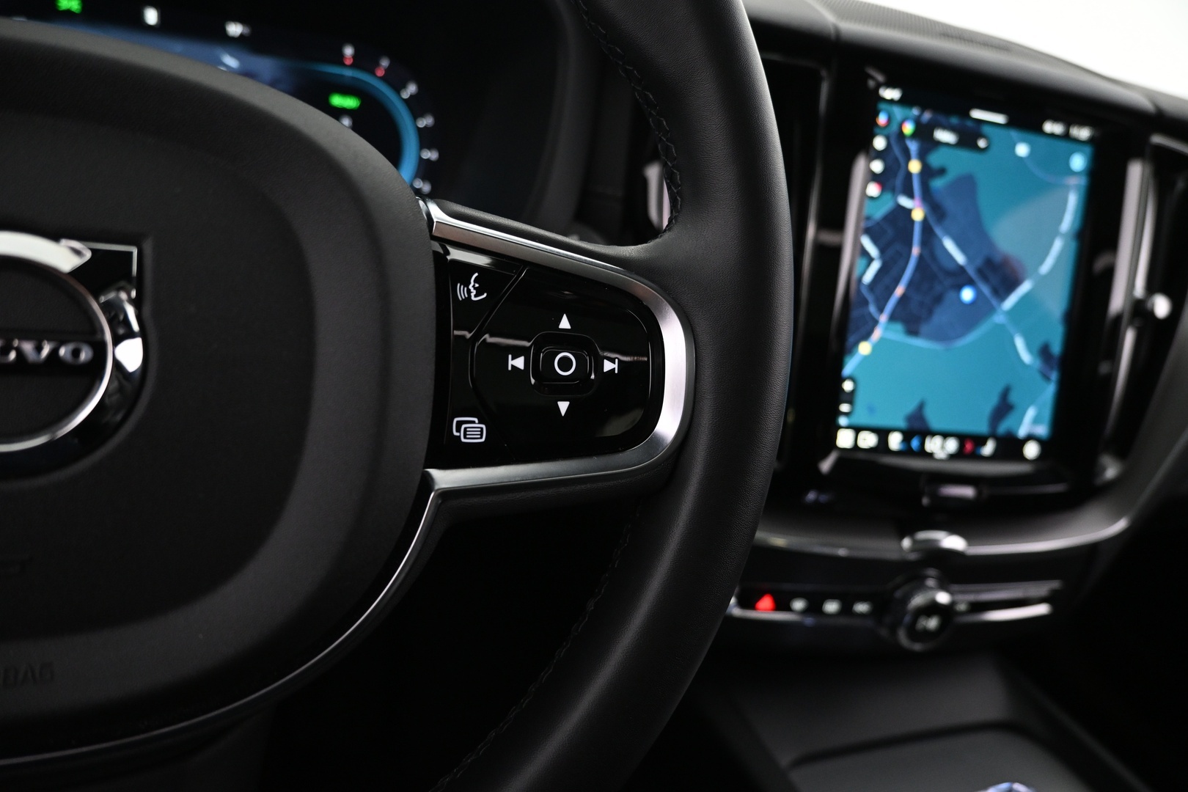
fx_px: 792
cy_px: 396
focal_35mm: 24
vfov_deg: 53.1
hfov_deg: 73.7
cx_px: 594
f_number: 3.5
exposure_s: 1/25
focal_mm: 16
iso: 1600
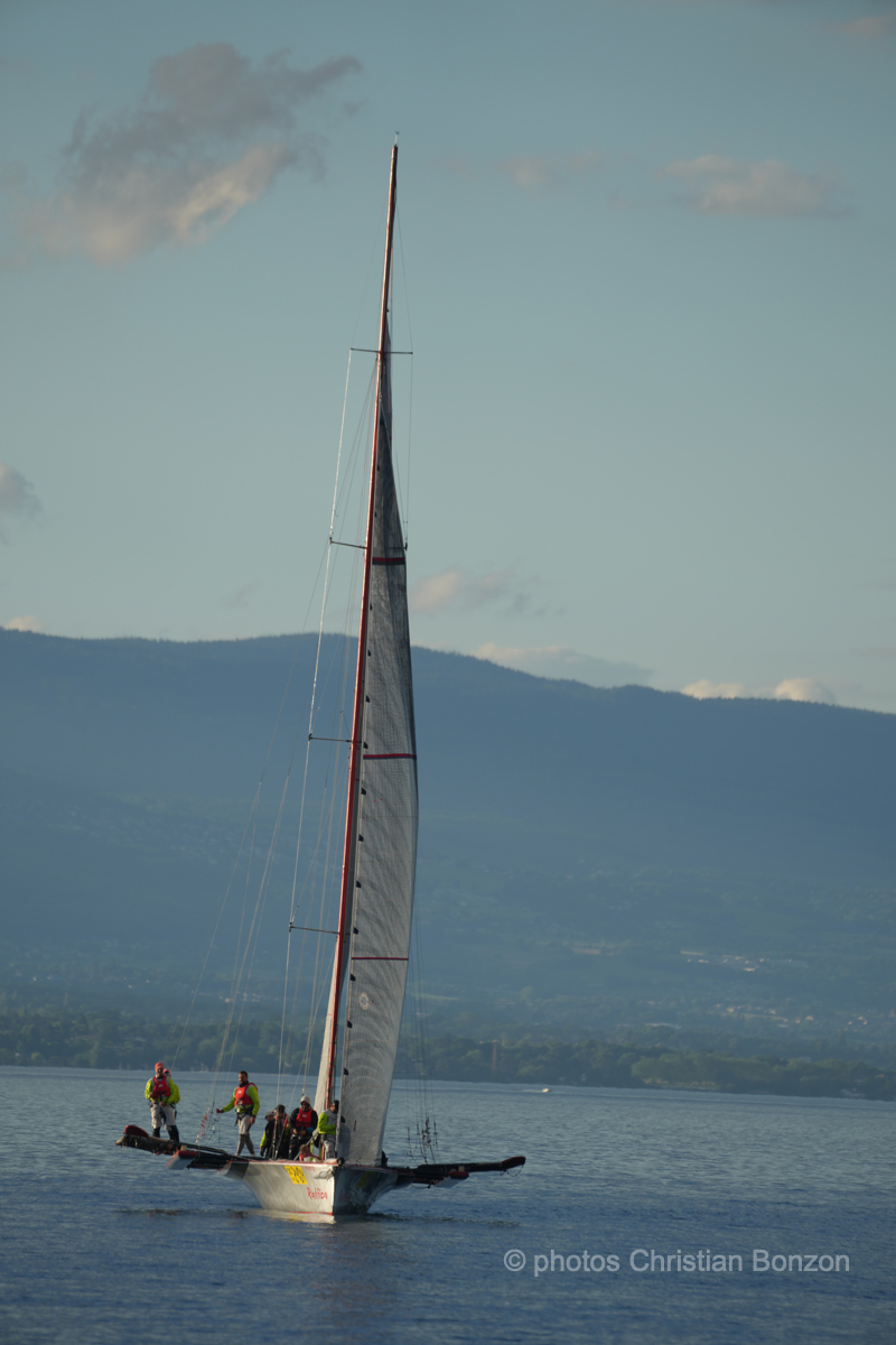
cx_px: 448
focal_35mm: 400
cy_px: 672
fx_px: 14932
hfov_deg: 3.4
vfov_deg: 5.2
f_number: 5.6
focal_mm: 400
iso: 100
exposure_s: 1/400
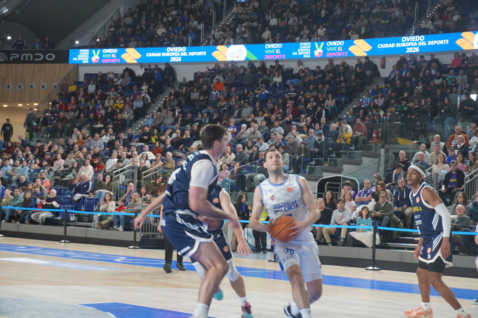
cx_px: 239
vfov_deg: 18.1
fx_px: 995
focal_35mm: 75
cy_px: 159
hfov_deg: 27.0
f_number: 5.6
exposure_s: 1/160
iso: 2000
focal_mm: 50
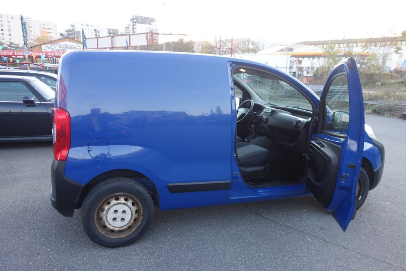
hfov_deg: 65.5
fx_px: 316
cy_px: 136
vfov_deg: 46.4
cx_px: 203
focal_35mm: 28
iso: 125
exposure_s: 1/80
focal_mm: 10.4
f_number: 1.8
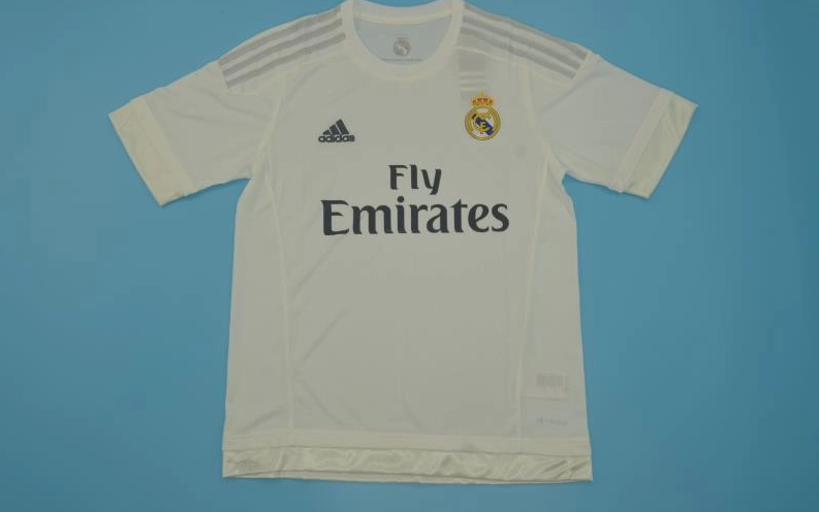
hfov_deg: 52.7
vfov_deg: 34.4
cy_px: 239
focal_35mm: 37
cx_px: 411
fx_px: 826
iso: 200
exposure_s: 1/100
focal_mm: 24
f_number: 8
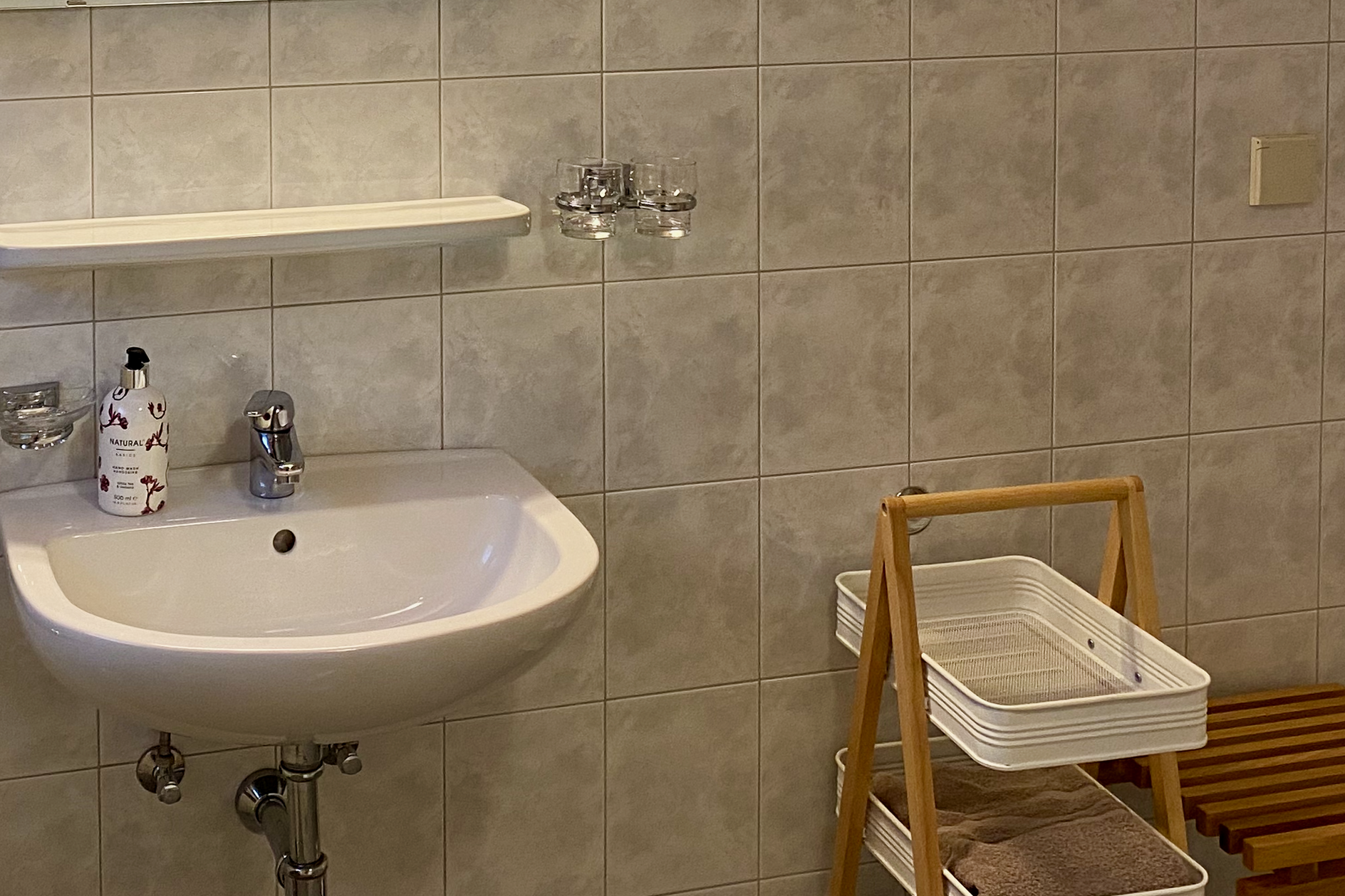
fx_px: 2055
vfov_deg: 23.4
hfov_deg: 35.6
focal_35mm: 55
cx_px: 378
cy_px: -49
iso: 80
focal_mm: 4.25
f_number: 1.8
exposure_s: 1/50
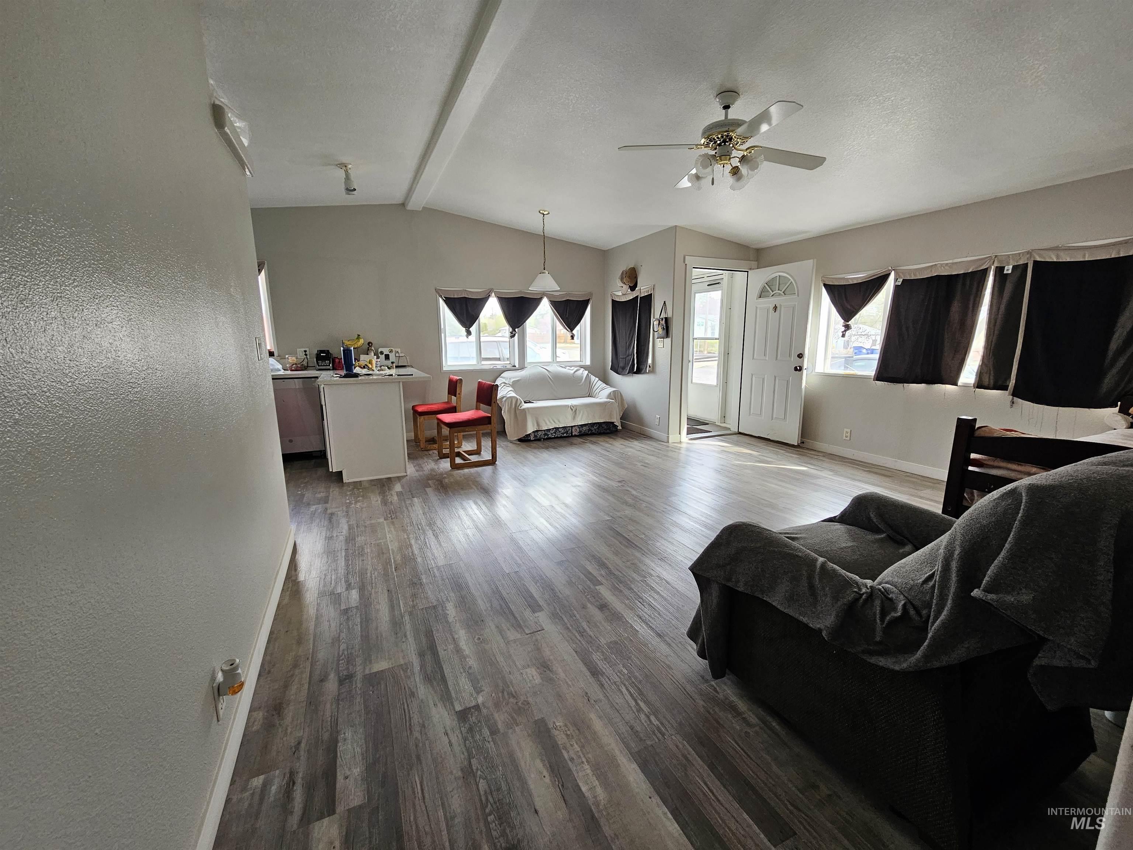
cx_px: 566
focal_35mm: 13
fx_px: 425
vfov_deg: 89.9
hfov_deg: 106.2
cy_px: 425
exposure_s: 1/60
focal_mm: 2.2
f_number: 2.2
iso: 80
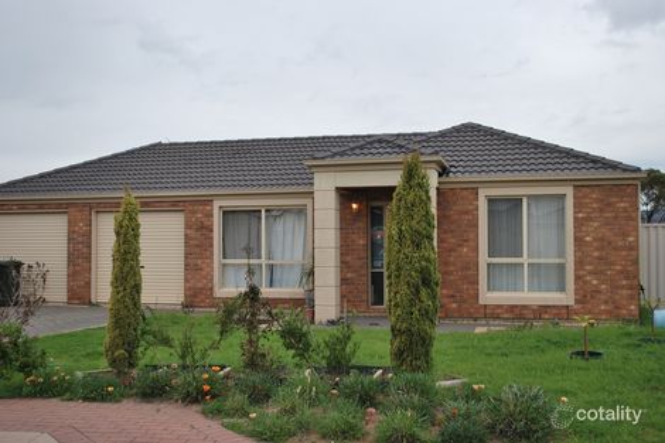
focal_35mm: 42
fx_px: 776
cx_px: 332
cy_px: 222
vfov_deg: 31.9
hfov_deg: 46.4
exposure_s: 1/500
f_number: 4.5
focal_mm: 28
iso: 200
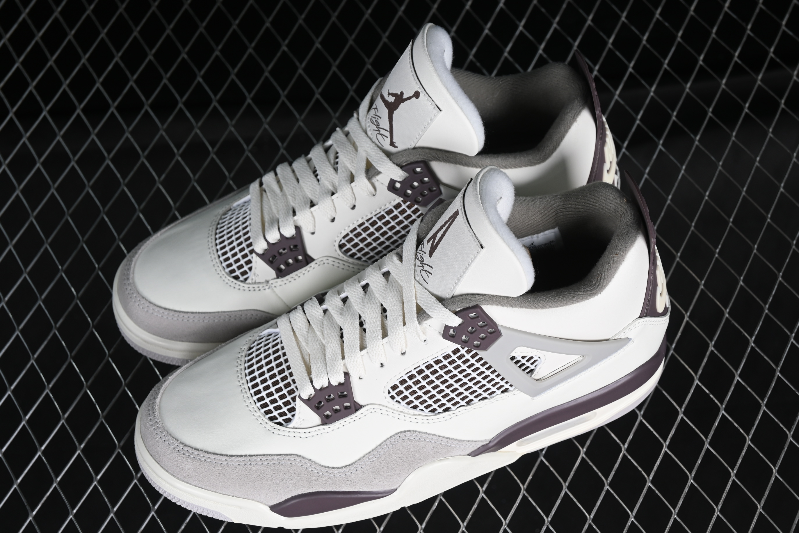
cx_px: 396
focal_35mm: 76
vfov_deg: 18.0
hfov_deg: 26.6
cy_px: 267
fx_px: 1687
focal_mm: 50
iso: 160
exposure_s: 1/80
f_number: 7.1
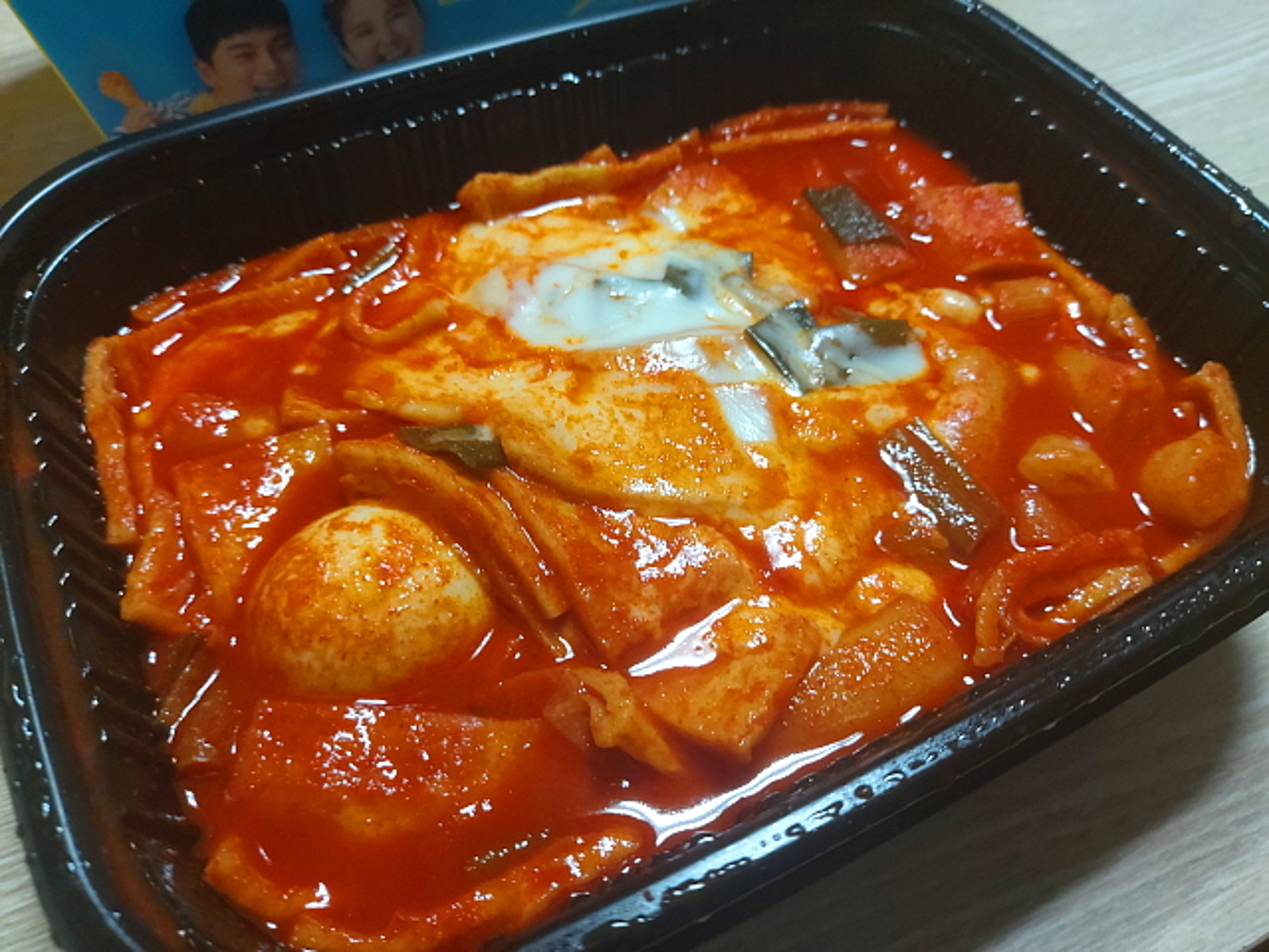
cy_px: 476
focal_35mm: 25
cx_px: 634
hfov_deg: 69.4
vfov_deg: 54.9
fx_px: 916
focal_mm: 4.58
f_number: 2
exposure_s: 1/24
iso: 200
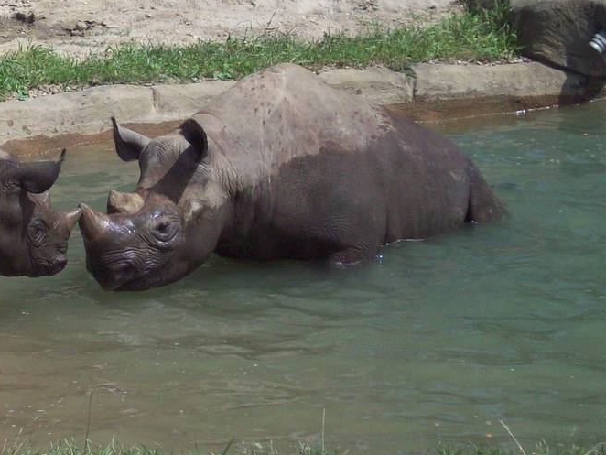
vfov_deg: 8.0
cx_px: 47
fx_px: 3257
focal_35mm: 186
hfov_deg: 10.6
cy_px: 146
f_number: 8.5
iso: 80
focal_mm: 12.8
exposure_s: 1/189
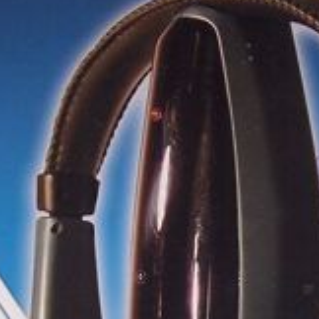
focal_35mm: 185
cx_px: 75
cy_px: 287
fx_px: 1929
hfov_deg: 9.4
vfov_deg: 9.4
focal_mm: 8.6
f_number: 3.4
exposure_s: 1/60
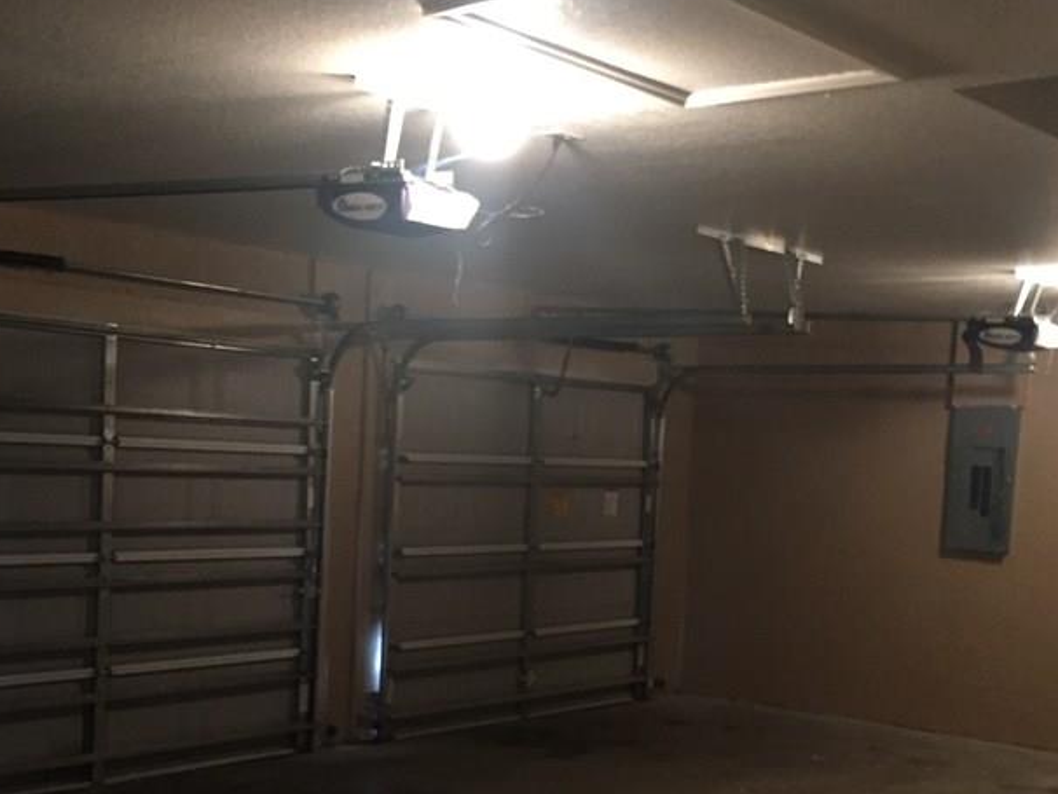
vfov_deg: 29.4
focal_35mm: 49
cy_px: 558
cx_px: 531
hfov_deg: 38.9
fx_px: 1498
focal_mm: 4.15
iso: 250
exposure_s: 1/15
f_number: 2.2
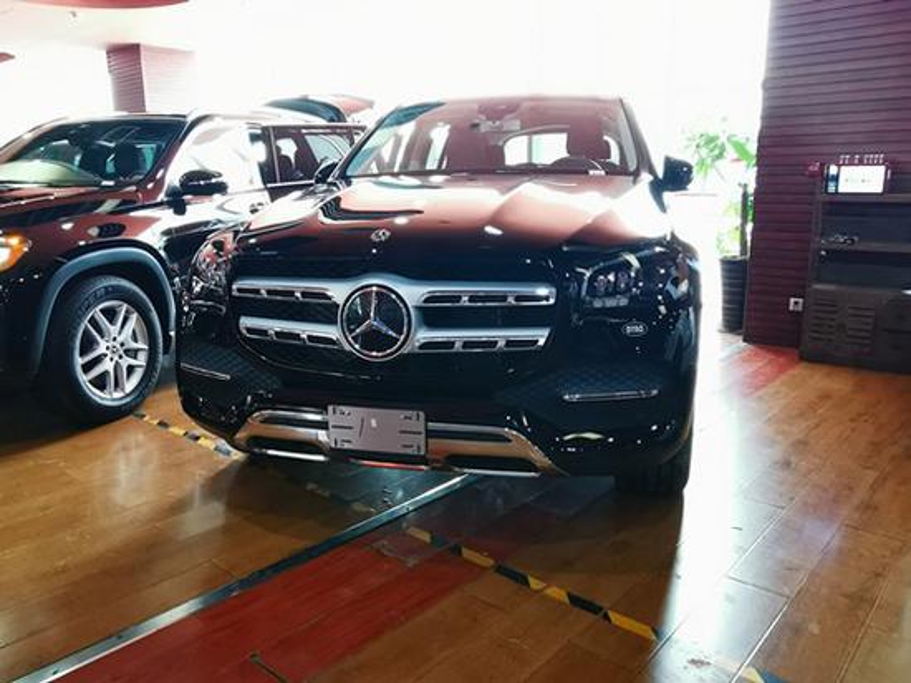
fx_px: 684
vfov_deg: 53.0
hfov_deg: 67.3
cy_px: 342
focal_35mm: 26
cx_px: 456
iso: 250
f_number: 2.2
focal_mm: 2.26
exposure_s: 1/33.3
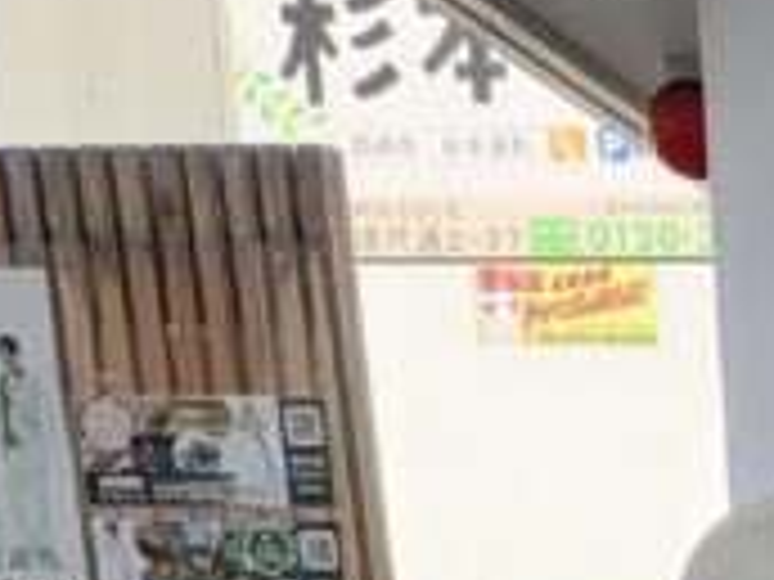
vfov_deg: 8.1
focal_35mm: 161
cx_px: 1449
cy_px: 1655
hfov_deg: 11.3
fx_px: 3600
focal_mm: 4.73
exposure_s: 1/219
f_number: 1.7
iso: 100
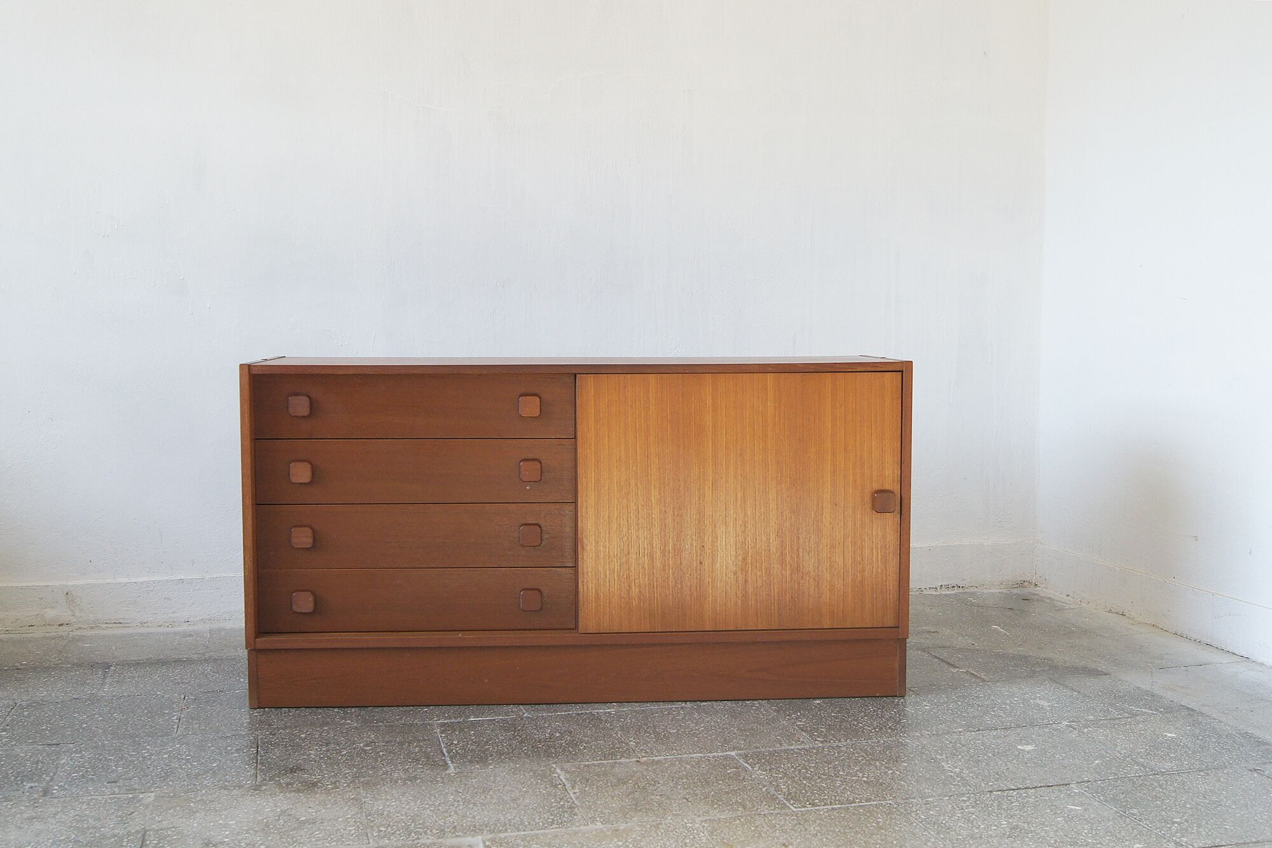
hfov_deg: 49.6
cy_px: 424
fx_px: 1378
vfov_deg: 34.2
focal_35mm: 39
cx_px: 636
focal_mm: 26
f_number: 5.6
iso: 400
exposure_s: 1/60
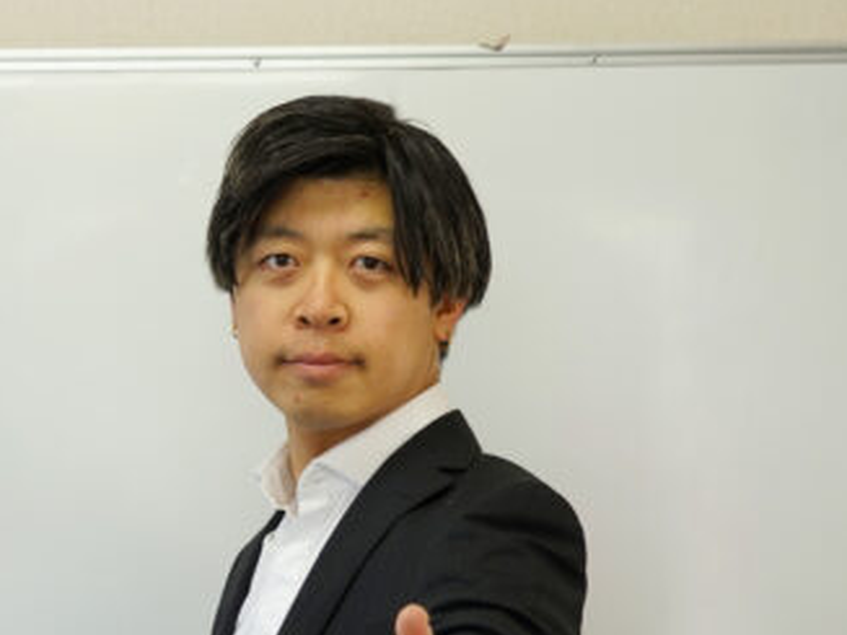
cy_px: 538
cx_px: 137
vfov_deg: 11.6
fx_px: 3106
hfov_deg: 15.4
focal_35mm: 127
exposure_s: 1/60
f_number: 4.5
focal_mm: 54
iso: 250
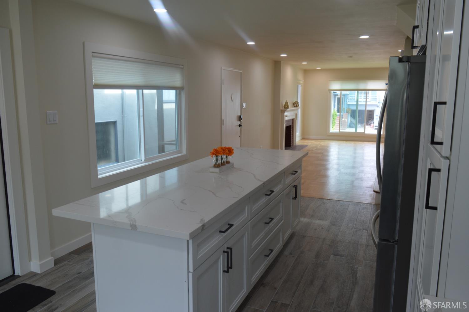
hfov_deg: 67.4
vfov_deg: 47.8
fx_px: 351
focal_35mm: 27
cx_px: 234
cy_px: 156
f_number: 6.3
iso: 400
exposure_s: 1/60
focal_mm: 18
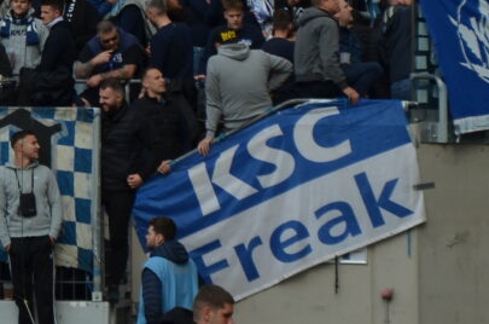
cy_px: -284
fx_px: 6030
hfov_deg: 4.6
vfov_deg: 3.1
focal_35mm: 445
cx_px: -116
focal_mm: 75
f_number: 6.3
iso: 200
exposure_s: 1/640
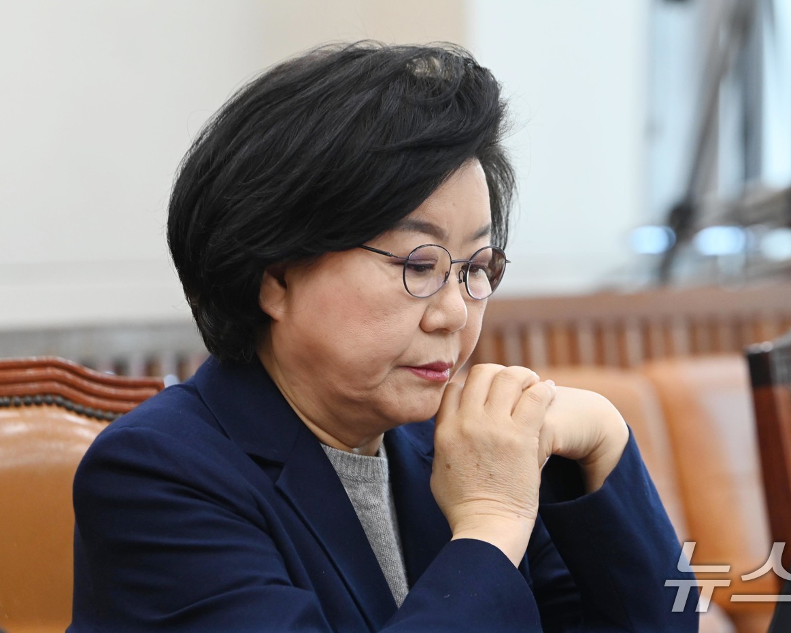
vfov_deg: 8.1
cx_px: 459
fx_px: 4496
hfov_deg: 10.1
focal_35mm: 192
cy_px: 316
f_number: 5.6
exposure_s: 1/250
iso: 3200
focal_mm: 170
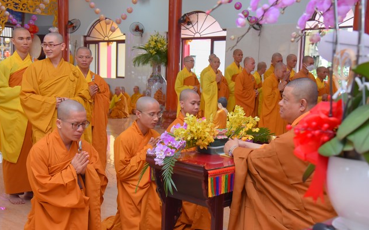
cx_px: 181
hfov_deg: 40.3
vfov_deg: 25.8
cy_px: 118
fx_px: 503
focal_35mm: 50
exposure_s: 1/160
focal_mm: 48
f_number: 5.6
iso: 1250
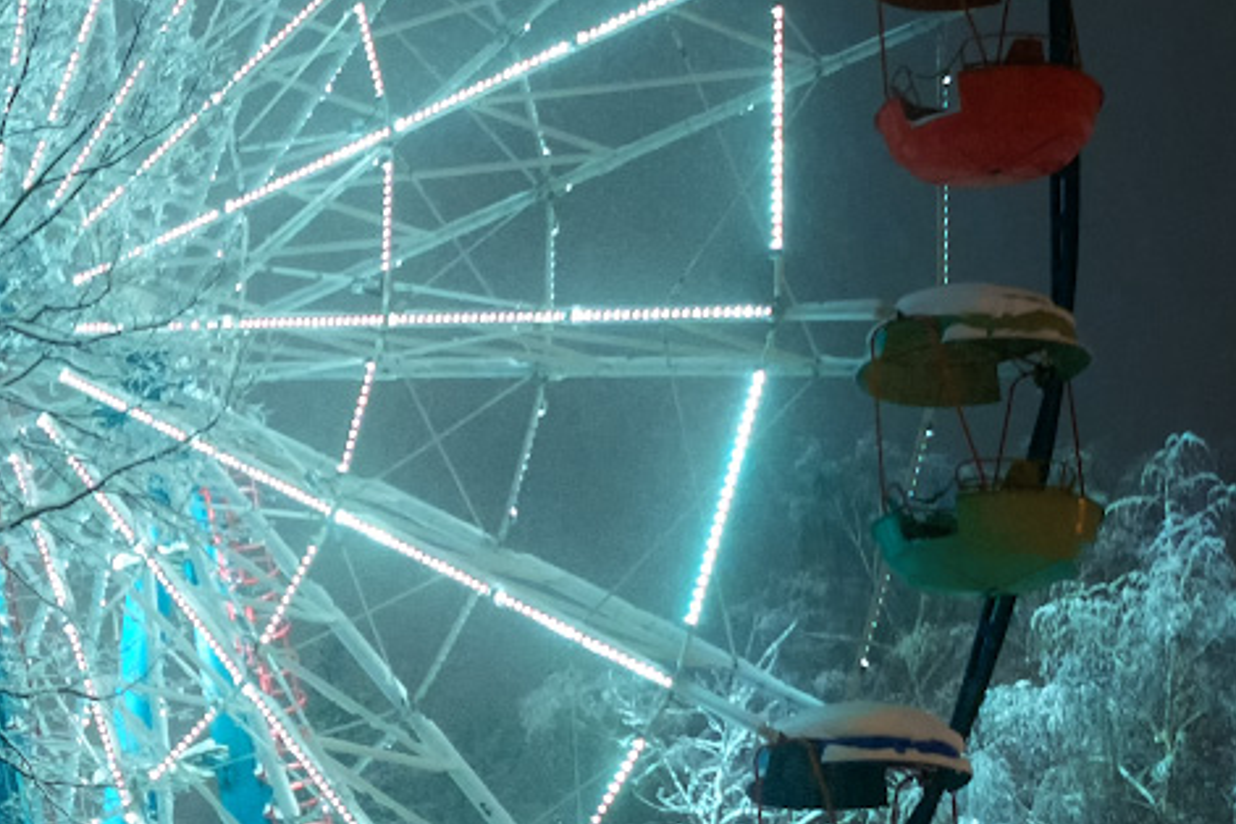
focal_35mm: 104
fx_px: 3570
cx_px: -339
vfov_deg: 13.1
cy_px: 581
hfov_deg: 18.4
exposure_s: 1/40
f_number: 1.4
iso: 800
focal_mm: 23
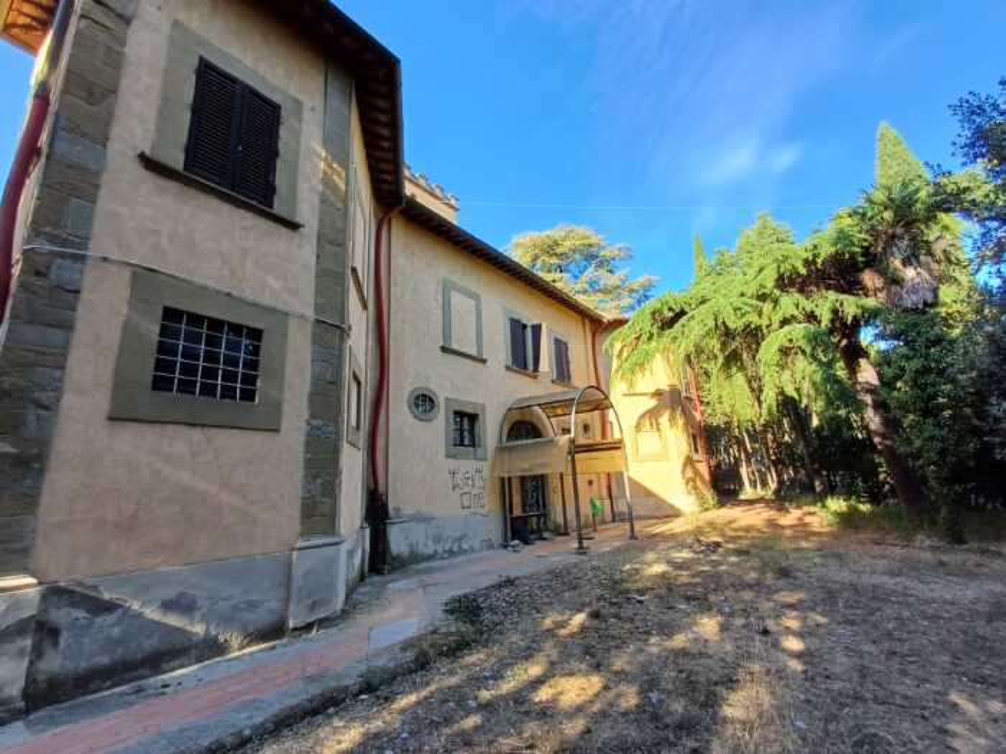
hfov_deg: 94.5
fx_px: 465
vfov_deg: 78.1
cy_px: 377
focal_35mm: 16
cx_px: 503
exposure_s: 1/298
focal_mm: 1.64
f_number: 2.2
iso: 40
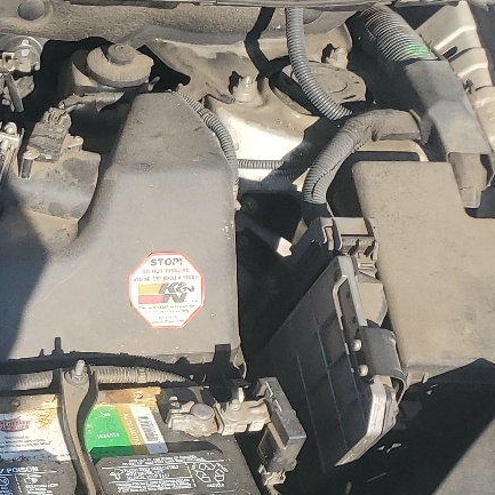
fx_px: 1375
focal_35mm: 85
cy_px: 430
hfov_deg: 17.4
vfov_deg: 20.1
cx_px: -341
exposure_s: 1/2000
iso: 50
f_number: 1.5
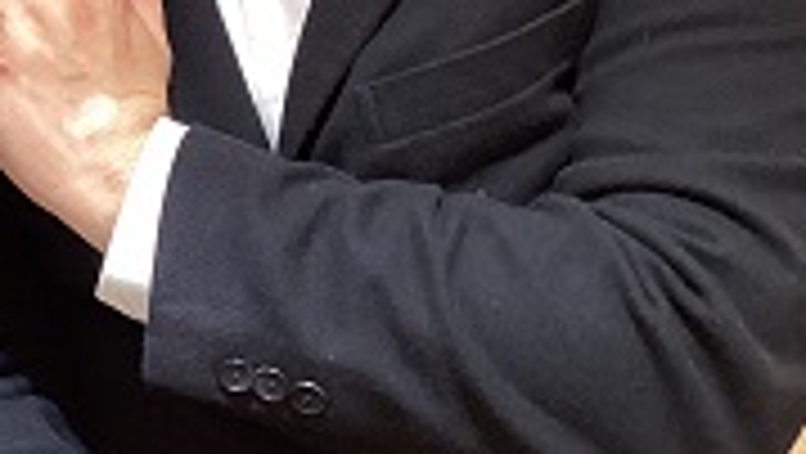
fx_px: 1818
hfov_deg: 22.7
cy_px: -214
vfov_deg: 13.5
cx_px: -198
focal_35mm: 85
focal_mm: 3.3
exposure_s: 1/60
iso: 250
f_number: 2.4
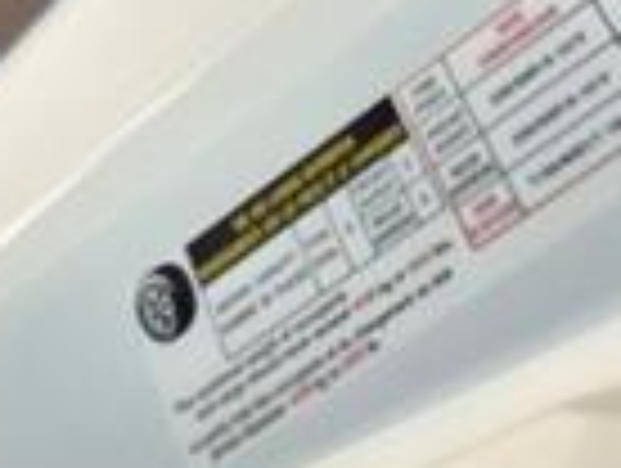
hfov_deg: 13.1
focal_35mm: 125
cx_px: -711
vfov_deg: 11.0
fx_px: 2246
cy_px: -405
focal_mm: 3.58
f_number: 1.9
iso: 40
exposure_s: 1/213
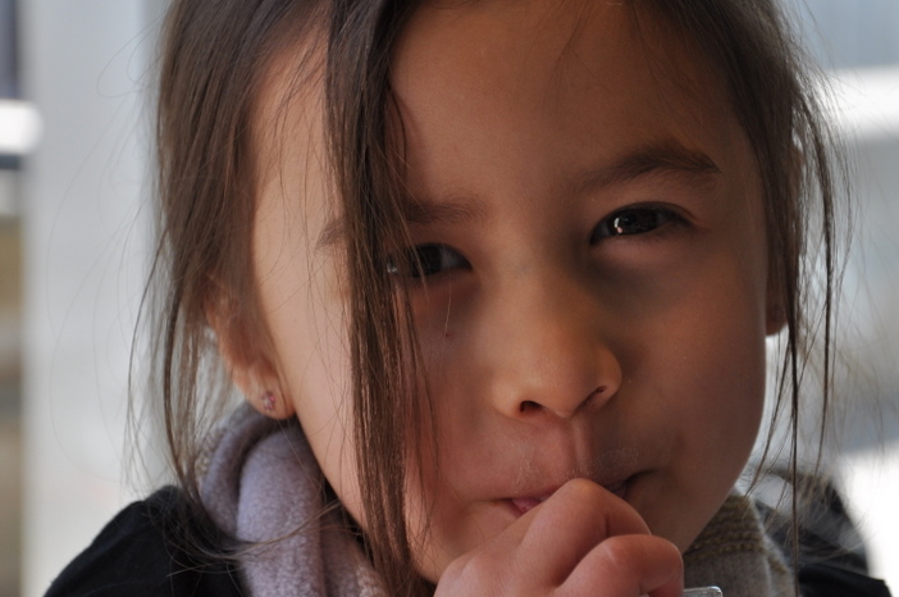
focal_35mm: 175
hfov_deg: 11.8
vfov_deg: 7.8
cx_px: 501
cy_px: 268
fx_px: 4364
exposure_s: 1/160
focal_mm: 80
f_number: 6.3
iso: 250
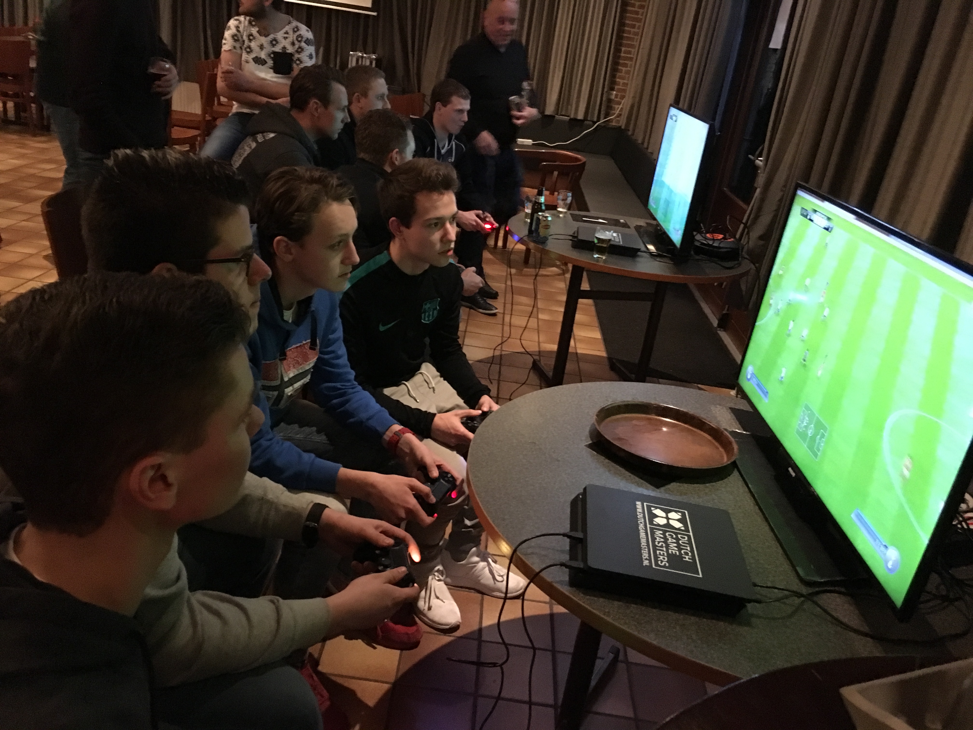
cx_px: 486
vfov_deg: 48.2
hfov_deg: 61.7
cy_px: 365
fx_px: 815
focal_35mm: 29
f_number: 2.2
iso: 1000
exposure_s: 1/17
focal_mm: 4.15
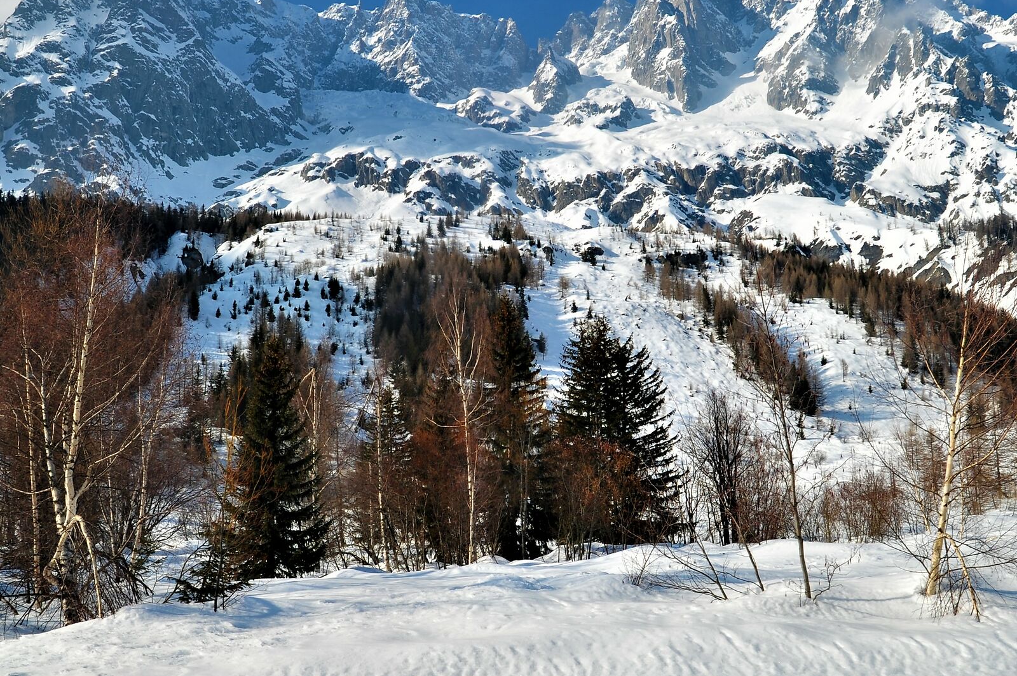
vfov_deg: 43.5
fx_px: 847
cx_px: 641
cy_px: 297
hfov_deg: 61.1
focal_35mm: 30
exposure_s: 1/400
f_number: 10
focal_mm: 20
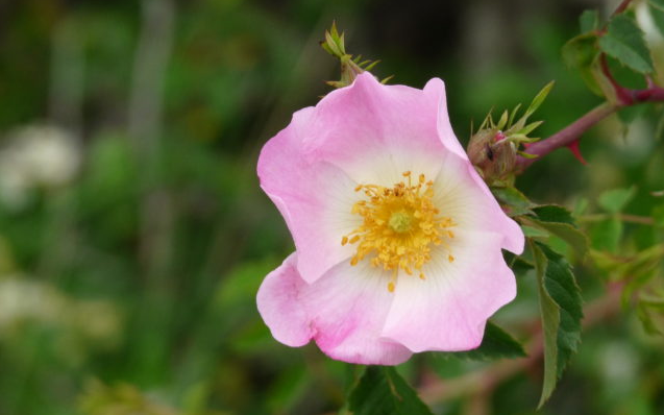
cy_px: 171
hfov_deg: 6.4
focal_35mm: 330
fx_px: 5971
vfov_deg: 4.0
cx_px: 333
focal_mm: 55.1
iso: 200
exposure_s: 1/500
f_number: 5
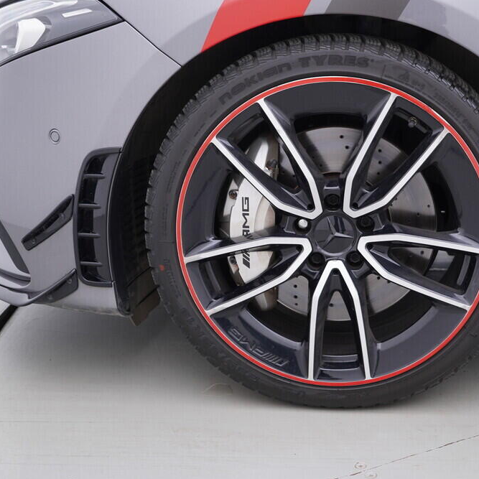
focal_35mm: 47
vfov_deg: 36.1
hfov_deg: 35.7
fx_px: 736
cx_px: 319
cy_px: 238
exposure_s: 1/50
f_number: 3.2
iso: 125
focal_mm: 24
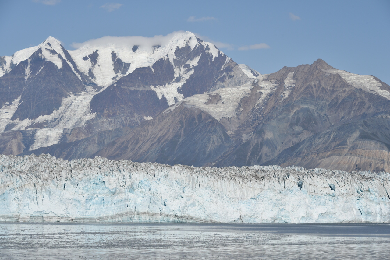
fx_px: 1214
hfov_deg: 18.3
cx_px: 195
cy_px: 130
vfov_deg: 12.2
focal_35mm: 112
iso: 100
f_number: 10
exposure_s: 1/400
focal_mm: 112
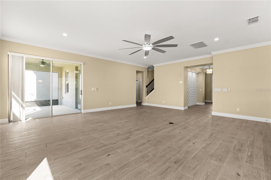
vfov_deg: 73.7
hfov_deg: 96.7
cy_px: 90
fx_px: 120
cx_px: 136
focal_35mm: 16
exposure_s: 1/640
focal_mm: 16
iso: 2500
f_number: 5
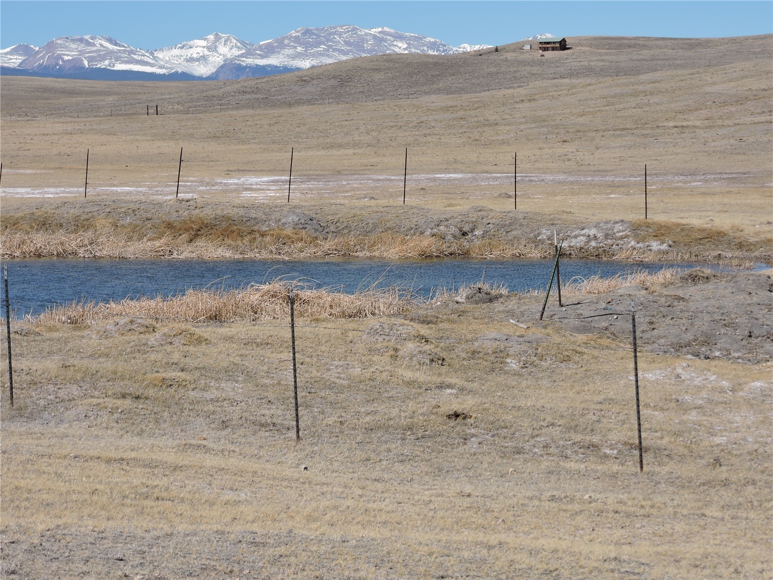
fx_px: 2345
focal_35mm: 105
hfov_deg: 18.7
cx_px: 386
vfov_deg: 14.1
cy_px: 290
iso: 100
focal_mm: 18.7
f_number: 4.2
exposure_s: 1/1000
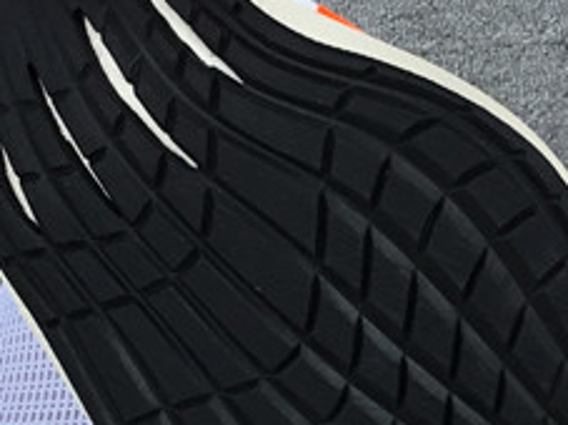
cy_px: 454
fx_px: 2017
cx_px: 383
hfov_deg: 16.0
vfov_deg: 11.9
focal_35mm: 123
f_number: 2.4
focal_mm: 3.3
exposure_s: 1/450
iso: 25
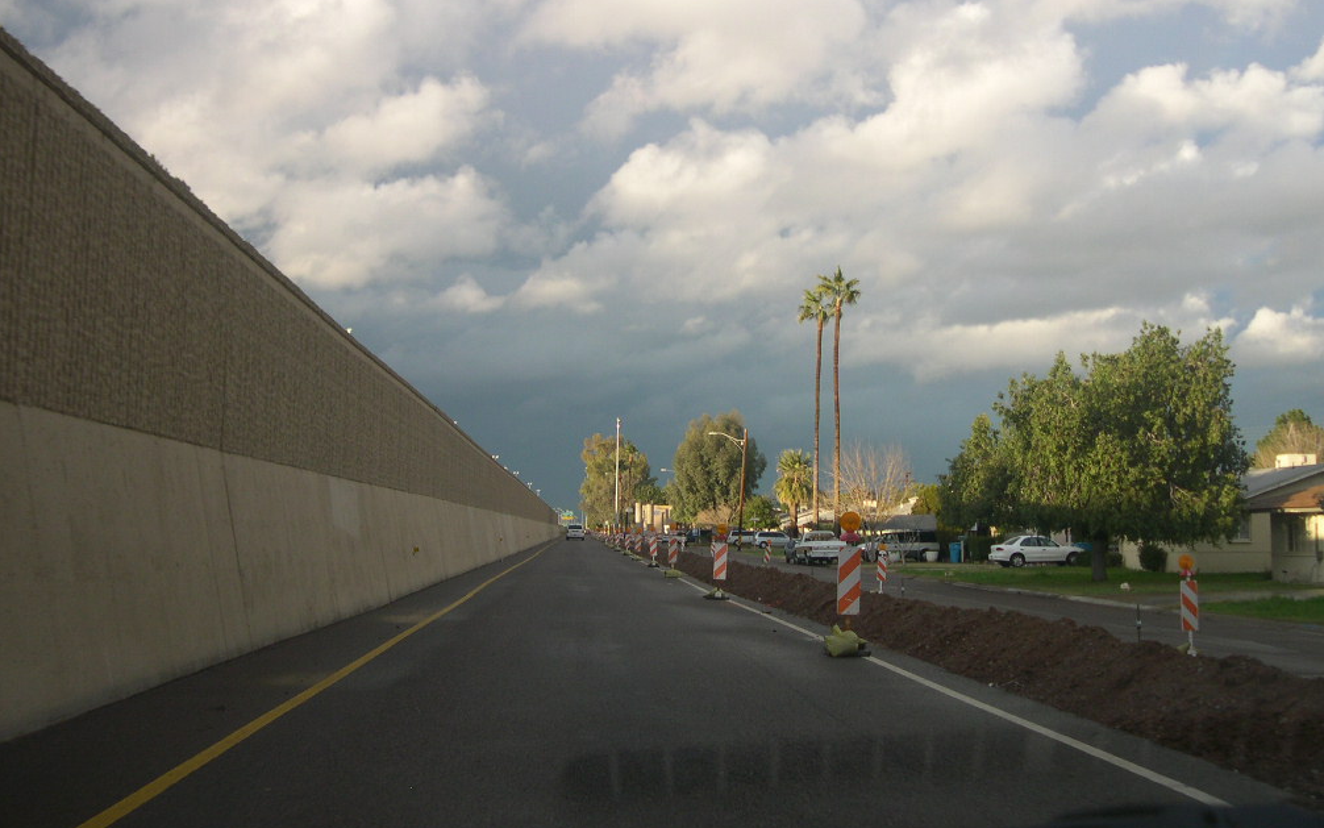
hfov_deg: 48.2
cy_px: 373
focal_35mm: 41
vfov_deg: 31.2
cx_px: 671
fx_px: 1480
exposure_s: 1/268
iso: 100
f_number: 2.8
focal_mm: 8
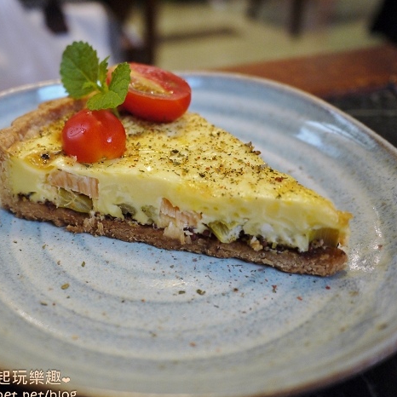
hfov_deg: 47.8
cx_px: 141
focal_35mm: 34
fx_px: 441
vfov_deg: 48.4
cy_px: 202
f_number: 2.5
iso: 400
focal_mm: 14
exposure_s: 1/60
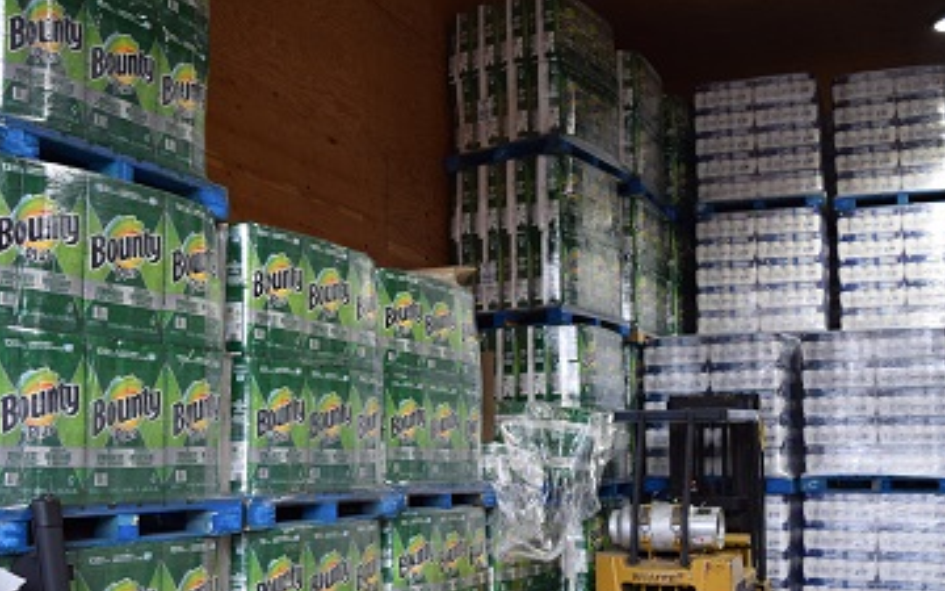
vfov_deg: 30.4
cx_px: 438
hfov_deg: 47.2
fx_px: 1082
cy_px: 383
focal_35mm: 42
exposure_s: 1/100
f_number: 5
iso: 400
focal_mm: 22
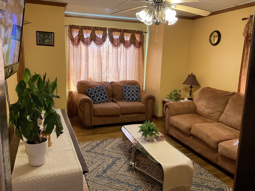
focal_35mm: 29
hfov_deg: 61.7
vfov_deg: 48.2
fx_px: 214
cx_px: 128
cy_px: 96
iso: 125
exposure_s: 1/60
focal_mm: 3
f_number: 1.8
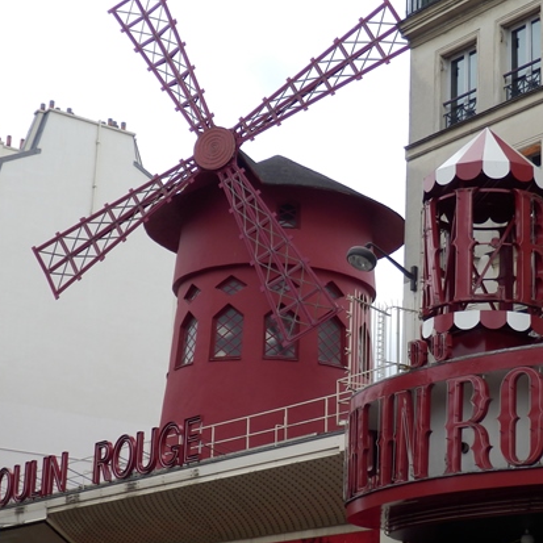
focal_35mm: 77
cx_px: 317
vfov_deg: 22.4
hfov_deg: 22.5
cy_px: 339
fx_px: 1367
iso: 80
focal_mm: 8
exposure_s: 1/500
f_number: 3.8
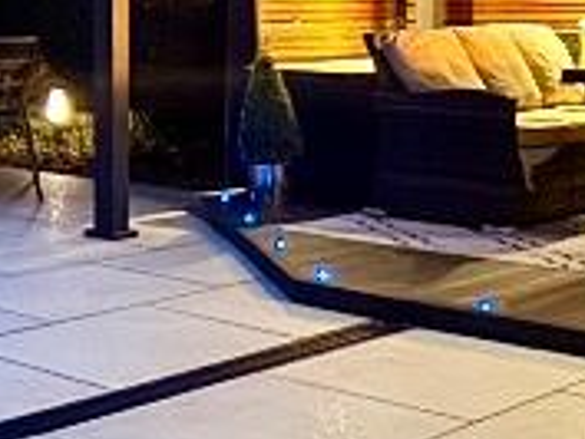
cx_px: -215
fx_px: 1370
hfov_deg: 21.4
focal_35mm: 81
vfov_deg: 17.8
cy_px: -7
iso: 1000
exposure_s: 1/13
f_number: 2.2
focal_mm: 2.22
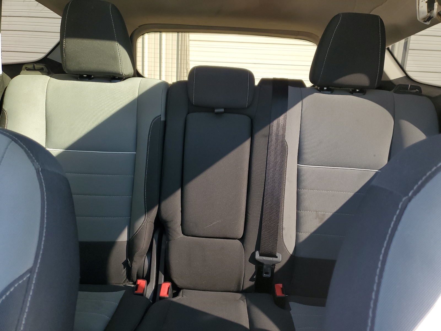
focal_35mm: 26
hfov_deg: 67.3
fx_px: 331
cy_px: 166
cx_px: 220
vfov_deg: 53.1
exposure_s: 1/60.2
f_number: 1.5
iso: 61
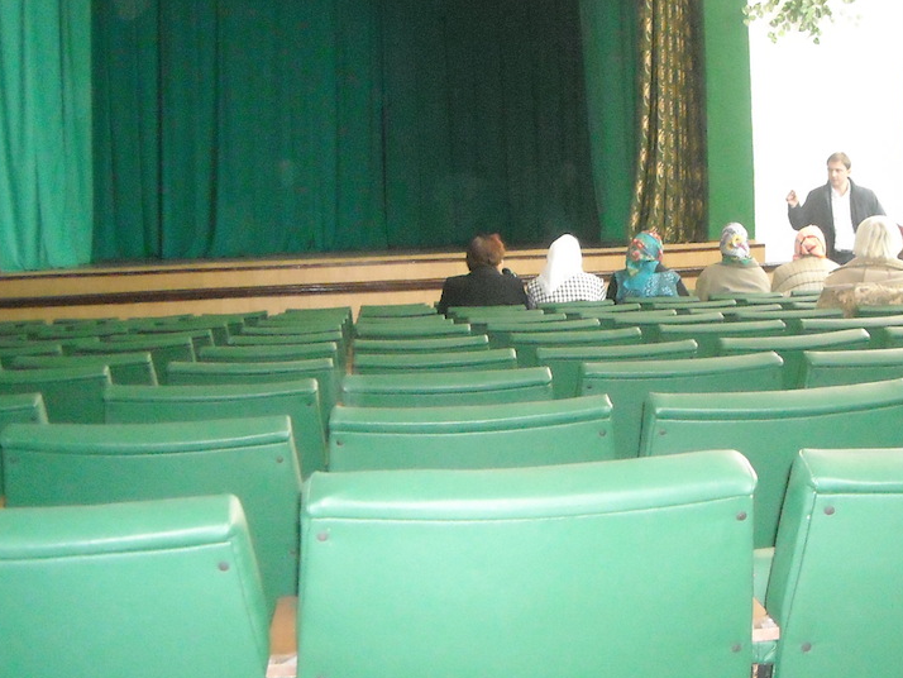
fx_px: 1279
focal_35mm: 49
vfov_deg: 29.6
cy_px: 259
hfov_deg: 38.8
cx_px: 532
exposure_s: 1/60
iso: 702
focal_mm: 5.7
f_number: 2.8
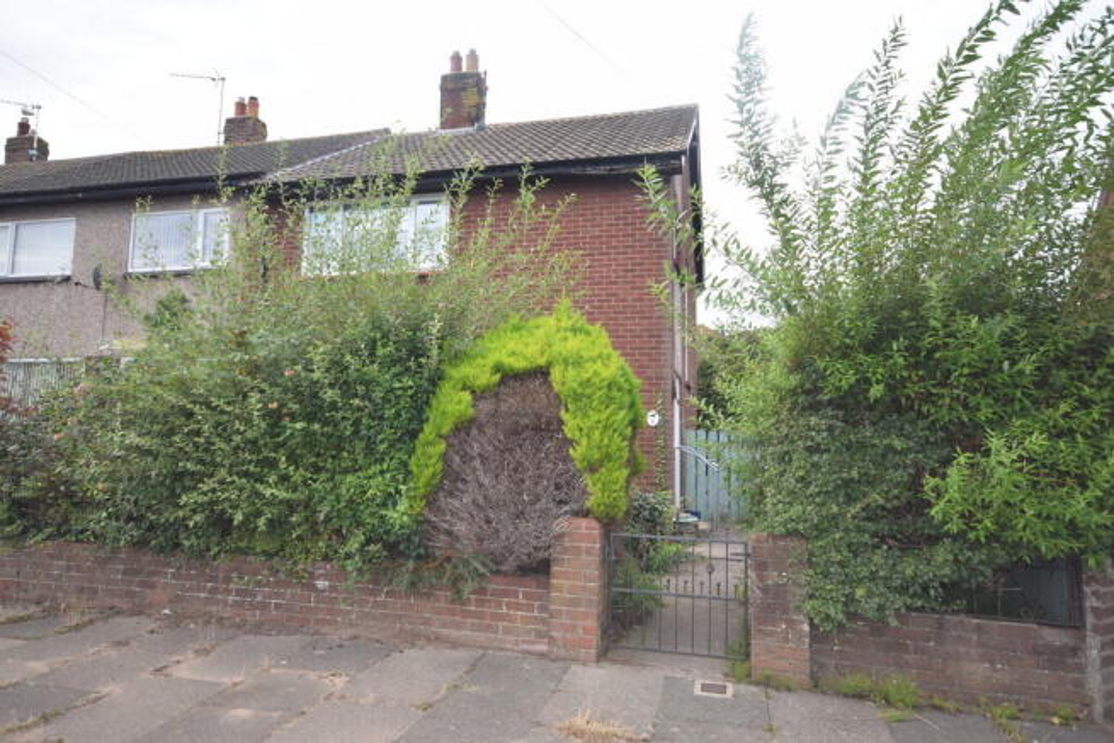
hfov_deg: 81.2
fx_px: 650
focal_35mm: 21
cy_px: 372
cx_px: 557
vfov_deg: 59.5
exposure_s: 1/160
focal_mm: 14
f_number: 6.3
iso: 100
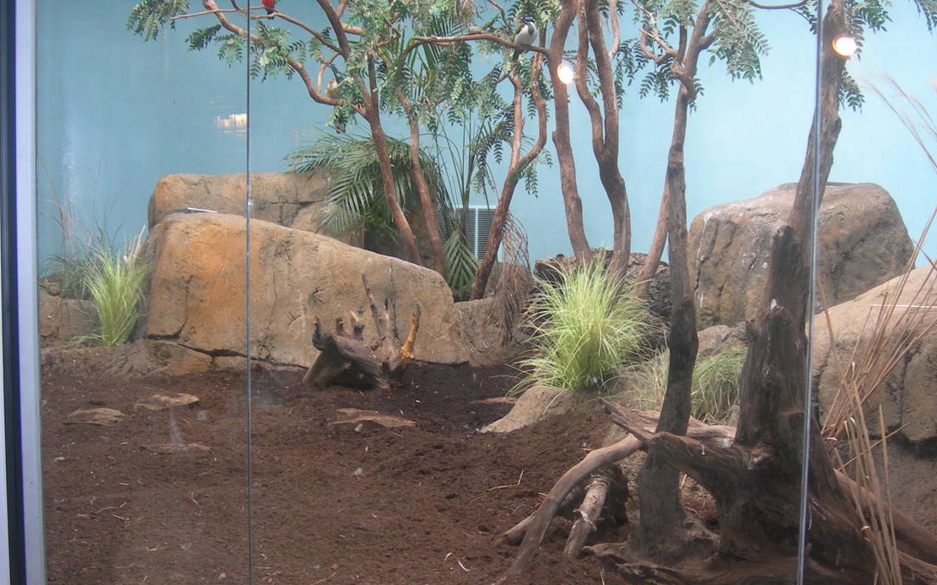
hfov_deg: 35.1
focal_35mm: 58
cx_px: 495
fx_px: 1481
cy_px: 387
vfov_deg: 22.3
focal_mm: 7.8
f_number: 2.8
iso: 78
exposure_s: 1/28.5
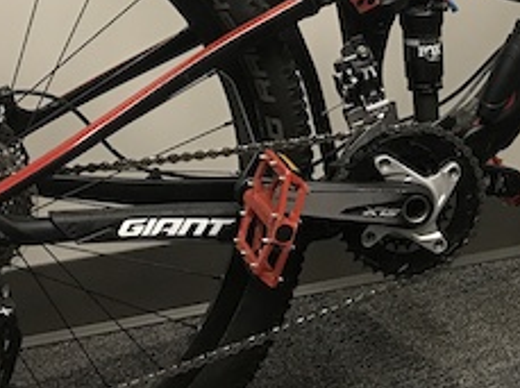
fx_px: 1470
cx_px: 336
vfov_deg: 14.6
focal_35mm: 98
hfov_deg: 20.0
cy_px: -77
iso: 50
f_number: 1.8
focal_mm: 3.99
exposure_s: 1/15
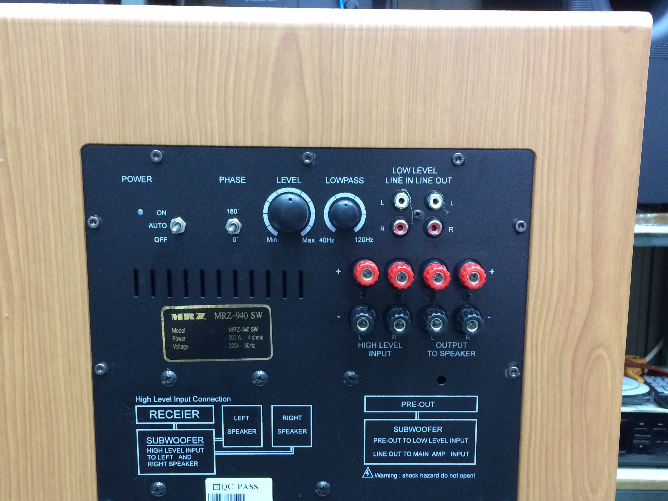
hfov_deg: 44.8
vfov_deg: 33.9
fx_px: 810
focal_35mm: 42
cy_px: 355
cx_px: 340
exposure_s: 1/25
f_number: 2.2
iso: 250
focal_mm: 4.15
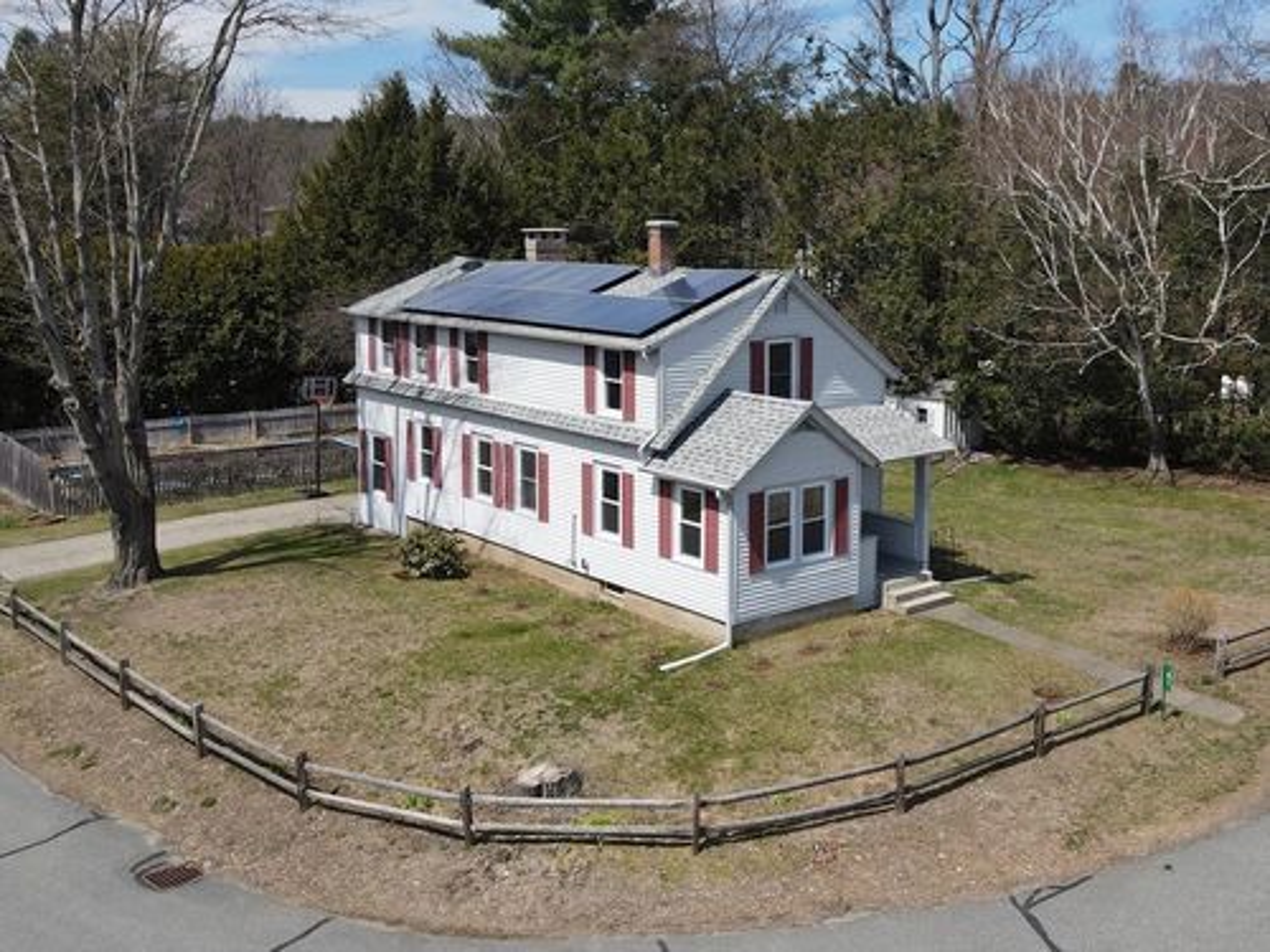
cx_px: 635
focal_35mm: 24
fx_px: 881
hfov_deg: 71.6
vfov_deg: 56.8
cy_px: 476
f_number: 2.8
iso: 100
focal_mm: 4.5
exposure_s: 1/800
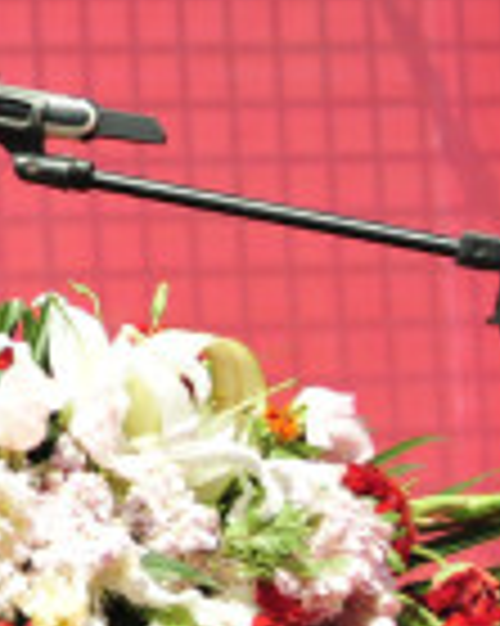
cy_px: 216
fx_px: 5685
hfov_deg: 4.9
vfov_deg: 6.3
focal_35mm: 307
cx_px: -559
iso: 220
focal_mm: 70
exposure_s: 1/1250
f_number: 4
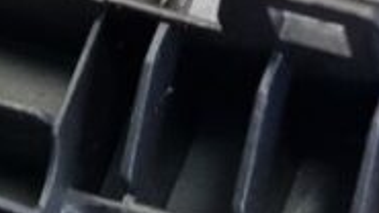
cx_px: 643
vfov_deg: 5.6
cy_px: -47
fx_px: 2150
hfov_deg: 9.6
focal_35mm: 214
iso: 200
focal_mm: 5.4
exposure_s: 1/50
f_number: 1.8
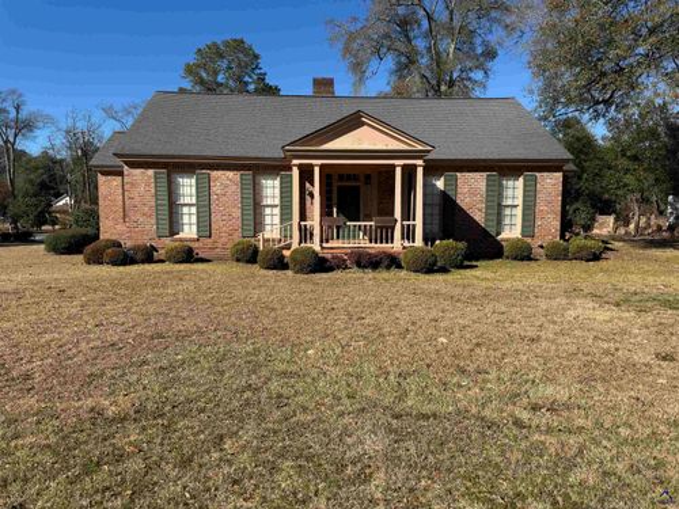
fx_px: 471
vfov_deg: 56.8
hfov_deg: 71.6
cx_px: 340
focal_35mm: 24
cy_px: 254
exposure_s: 1/4608
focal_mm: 6.76
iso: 80
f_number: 1.78
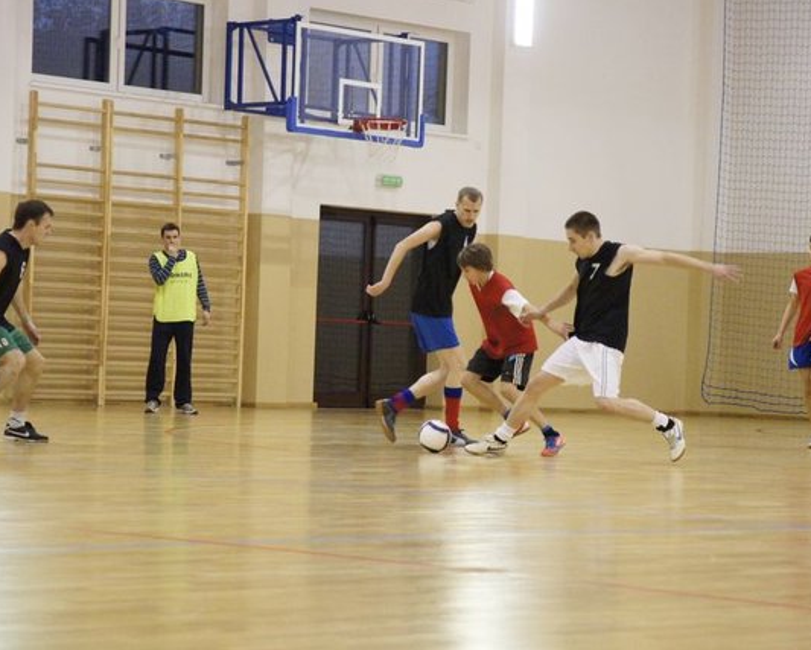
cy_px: 323
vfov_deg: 12.9
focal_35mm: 120
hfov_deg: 16.0
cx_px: 464
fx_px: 2882
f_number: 4
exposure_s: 1/250
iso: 6400
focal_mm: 70
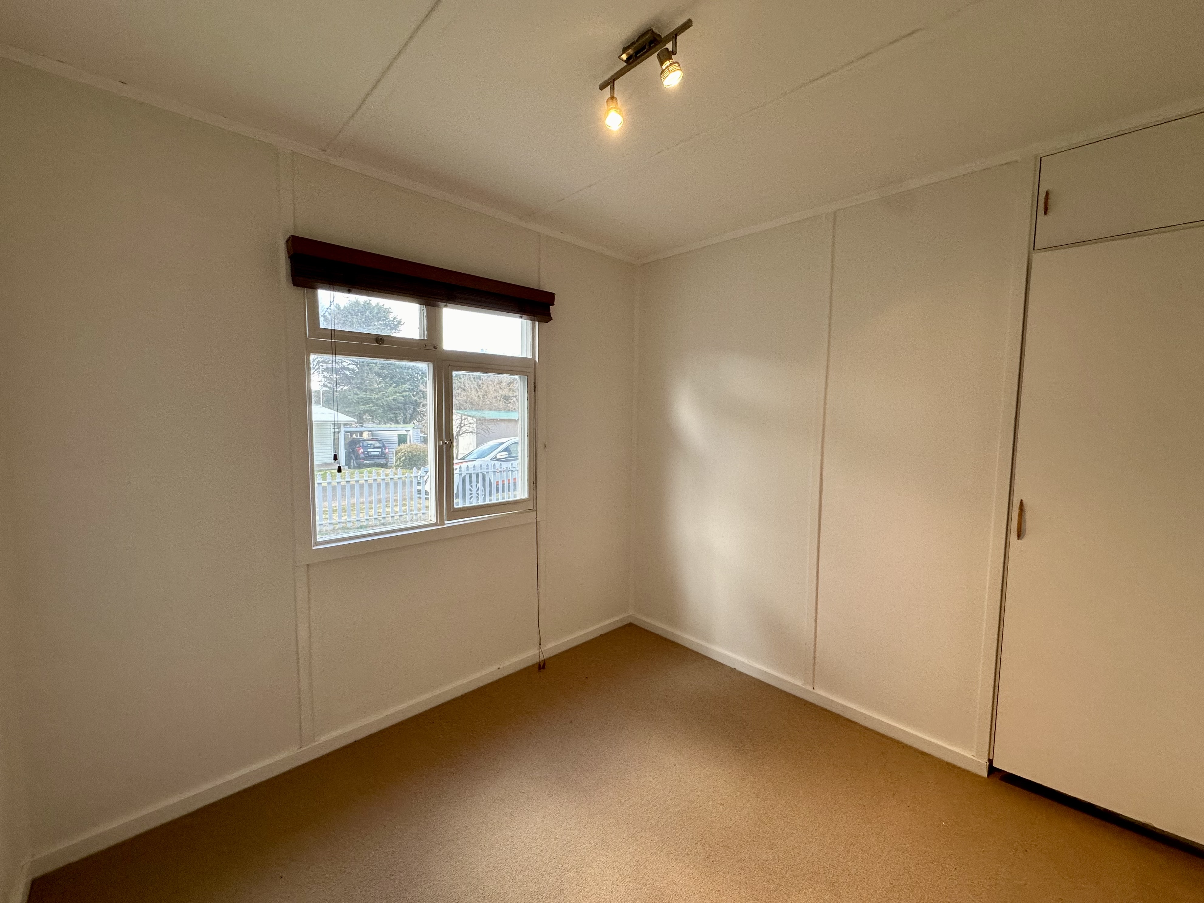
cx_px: 602
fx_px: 487
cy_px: 452
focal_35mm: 14
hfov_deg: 102.1
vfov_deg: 85.7
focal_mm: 2.22
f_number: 2.2
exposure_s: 1/100
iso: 80
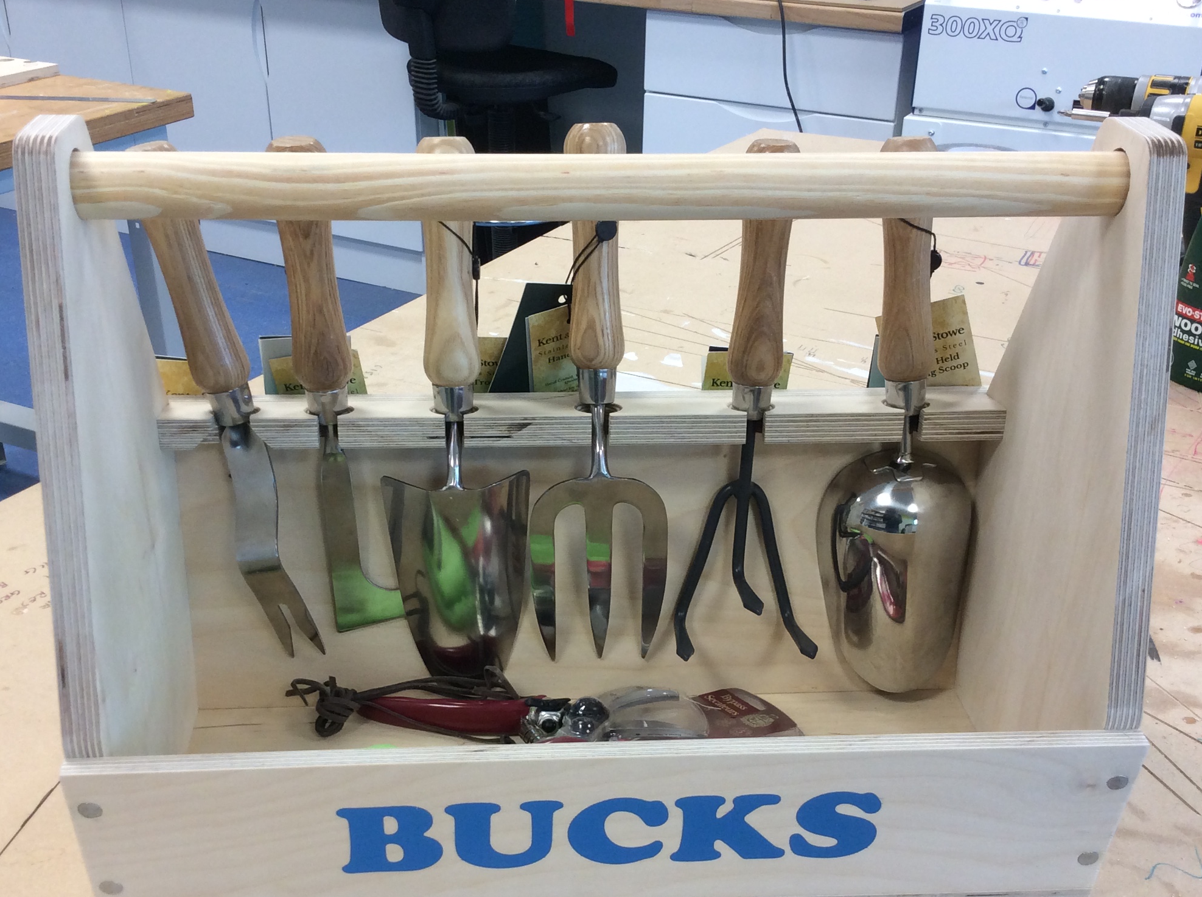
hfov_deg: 44.9
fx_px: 1456
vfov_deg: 34.1
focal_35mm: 42
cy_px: 570
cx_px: 593
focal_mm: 3.3
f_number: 2.4
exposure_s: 1/25
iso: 50
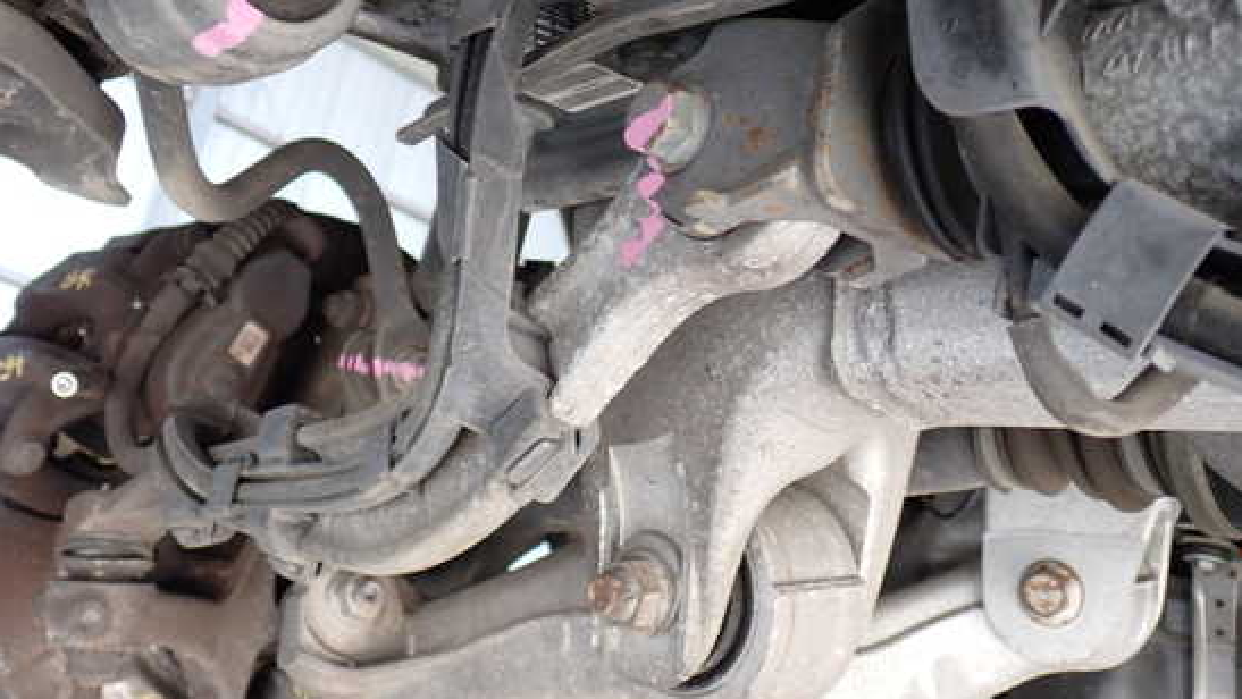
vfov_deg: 27.6
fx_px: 1416
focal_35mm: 43
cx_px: 677
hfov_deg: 47.3
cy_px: 256
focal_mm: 6.37
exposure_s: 1/80
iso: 200
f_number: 2.5
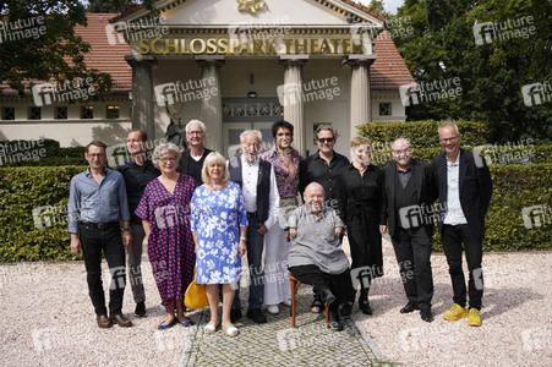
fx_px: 521
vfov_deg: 38.8
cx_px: 276
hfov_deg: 55.8
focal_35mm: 34
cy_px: 184
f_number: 5.6
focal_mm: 34
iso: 2500
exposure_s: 1/8000
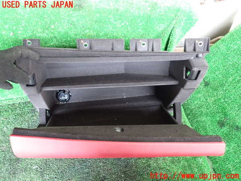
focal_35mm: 30
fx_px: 209
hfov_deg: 60.0
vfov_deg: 46.8
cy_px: 90
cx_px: 120
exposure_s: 1/30
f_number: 2.3
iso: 640
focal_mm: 5.4
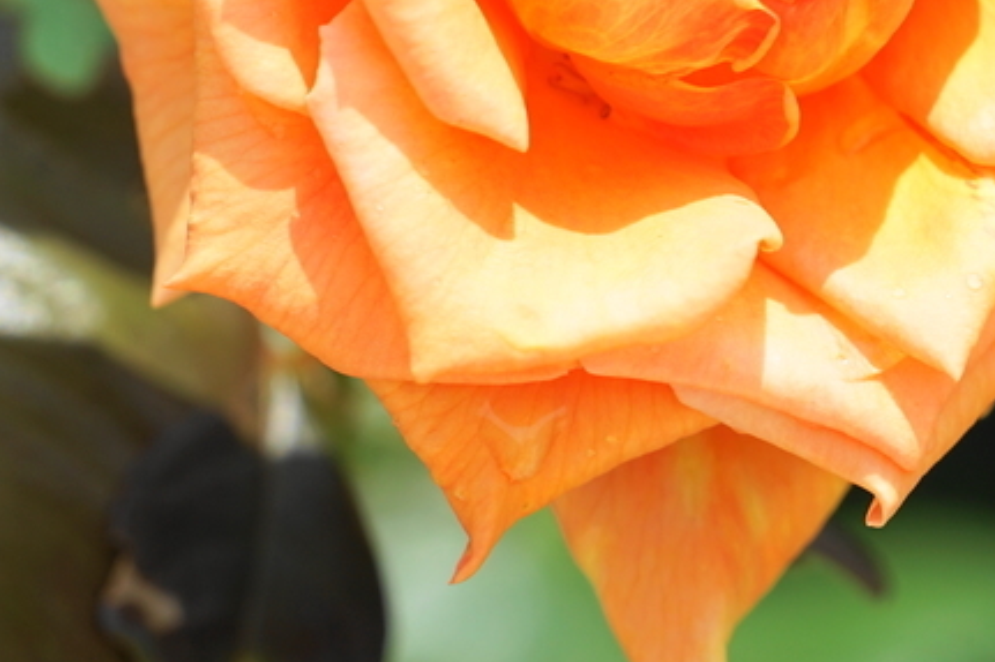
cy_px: -72
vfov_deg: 1.9
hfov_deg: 2.9
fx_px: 19477
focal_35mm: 705
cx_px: 808
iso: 100
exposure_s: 1/400
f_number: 6.3
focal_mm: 253
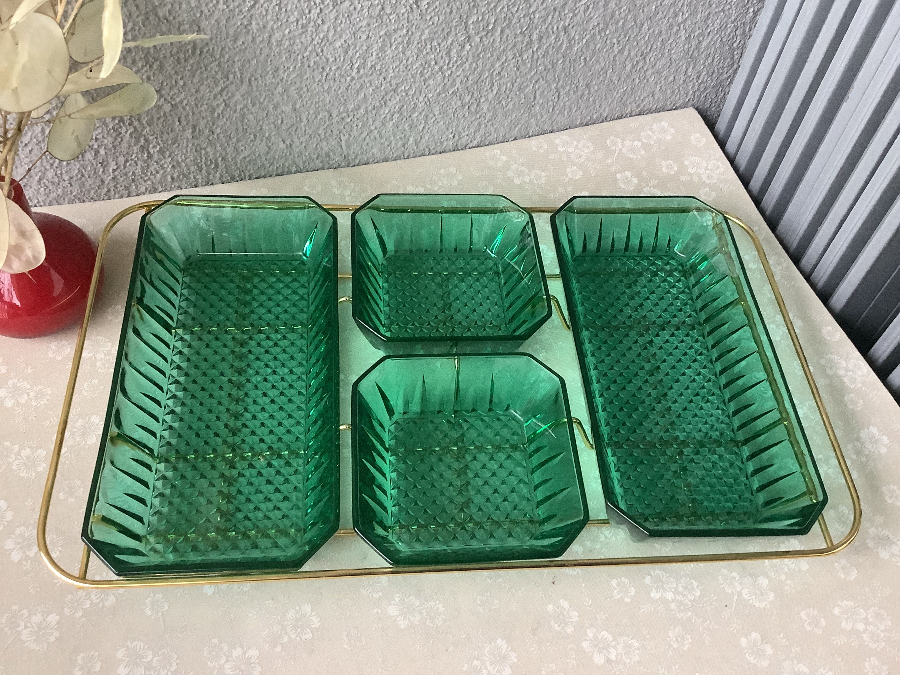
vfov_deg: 45.4
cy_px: 338
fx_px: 806
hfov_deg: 58.4
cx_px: 450
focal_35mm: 31
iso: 250
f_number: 2.4
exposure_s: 1/40
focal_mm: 3.3
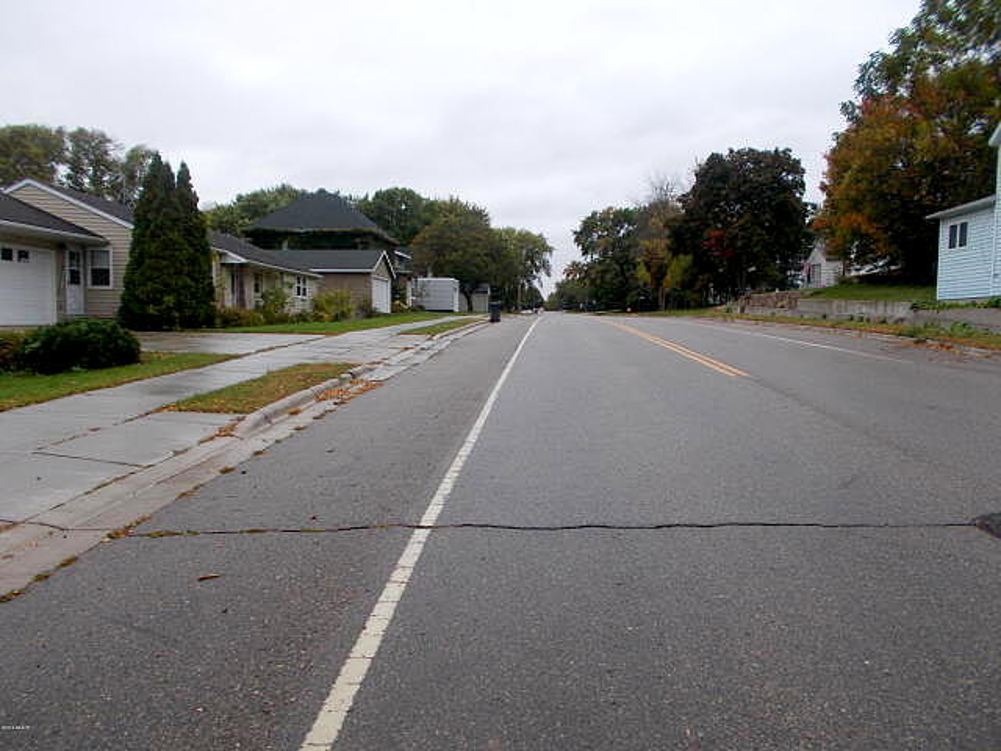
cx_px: 500
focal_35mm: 26
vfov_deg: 53.1
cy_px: 376
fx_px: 752
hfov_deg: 67.3
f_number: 3.2
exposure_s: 1/320
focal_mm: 4.6
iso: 80
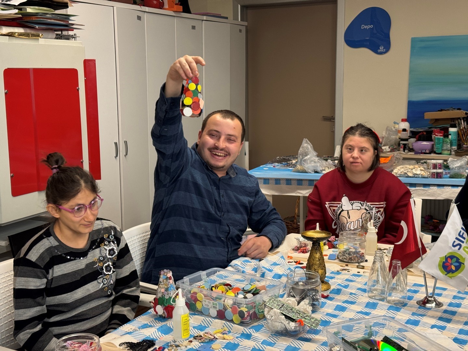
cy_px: 176
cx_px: 234
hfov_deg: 39.7
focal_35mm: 48
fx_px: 649
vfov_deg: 30.3
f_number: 1.78
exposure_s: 1/50
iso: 125
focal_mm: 6.76
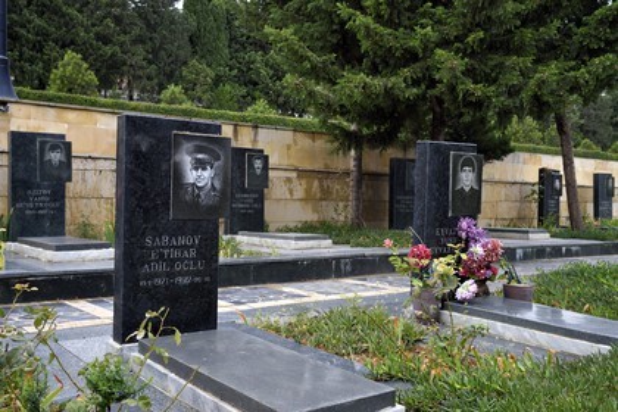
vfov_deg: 35.1
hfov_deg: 50.7
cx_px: 309
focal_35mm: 38
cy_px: 206
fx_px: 652
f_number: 7.1
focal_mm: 38
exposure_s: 1/125
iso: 400
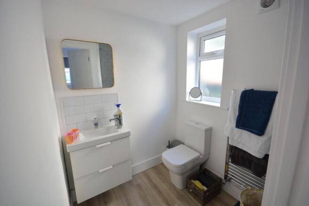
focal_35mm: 15
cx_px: 154
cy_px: 103
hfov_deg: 100.4
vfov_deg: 77.3
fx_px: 129
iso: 400
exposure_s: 1/20
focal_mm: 10
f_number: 8
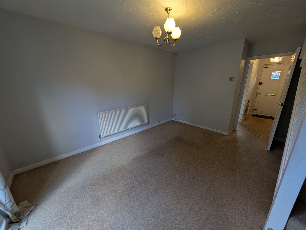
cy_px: 115
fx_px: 106
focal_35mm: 12
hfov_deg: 110.5
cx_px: 153
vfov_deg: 94.6
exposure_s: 1/50
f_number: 1.95
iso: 66
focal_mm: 2.23
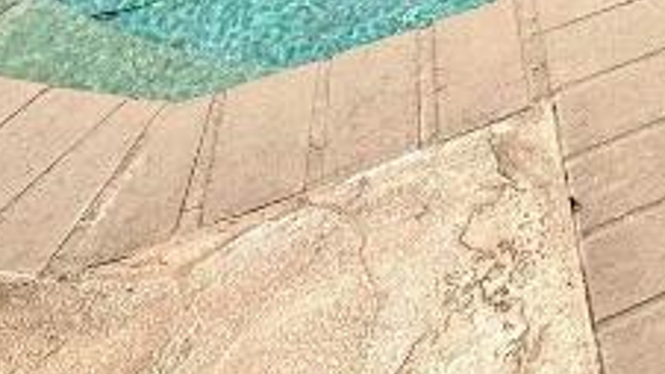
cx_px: 1061
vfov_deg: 11.4
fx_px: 1216
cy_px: -719
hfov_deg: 23.1
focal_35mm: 69
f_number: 2.2
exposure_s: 1/2618
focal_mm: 2.22
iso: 50
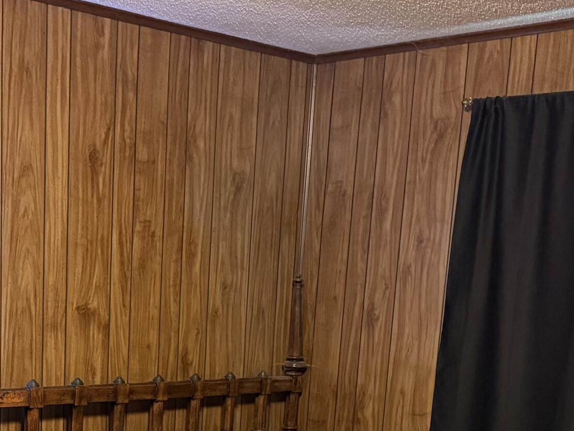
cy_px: 471
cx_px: 154
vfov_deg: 21.5
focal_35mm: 65
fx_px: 1078
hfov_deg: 29.4
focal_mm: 6.76
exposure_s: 1/30
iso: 800
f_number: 1.78
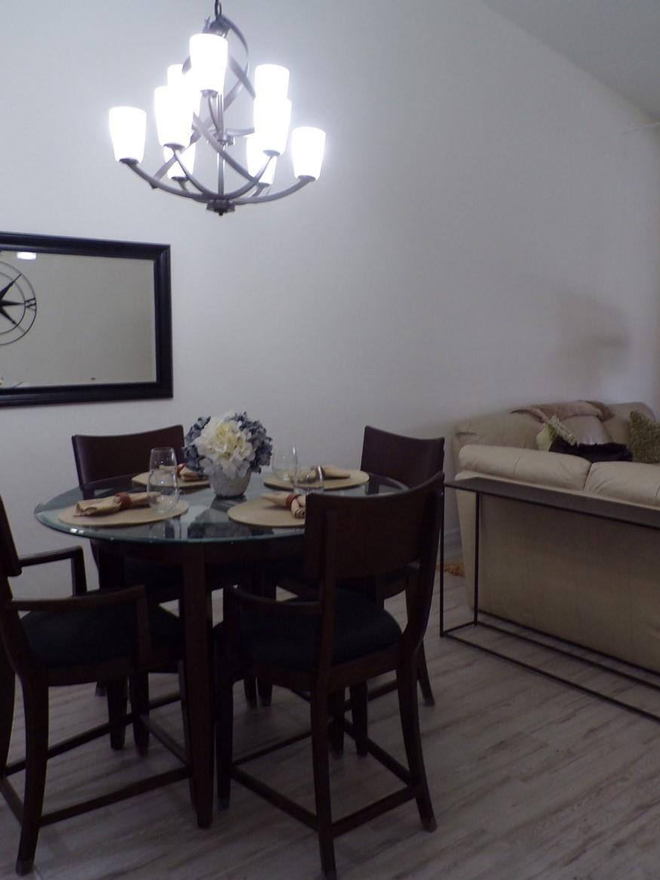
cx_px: 386
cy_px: 429
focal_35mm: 33
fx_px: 839
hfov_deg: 42.8
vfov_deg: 55.3
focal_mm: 4.3
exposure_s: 1/34
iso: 170
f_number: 3
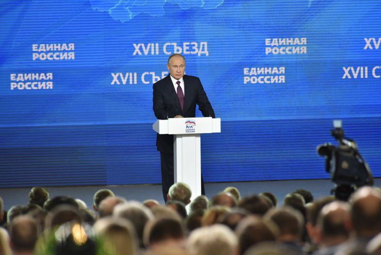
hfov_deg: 5.1
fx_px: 4236
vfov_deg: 3.4
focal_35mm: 400
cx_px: 190
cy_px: 128
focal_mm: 400
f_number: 5.6
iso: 2000
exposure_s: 1/125
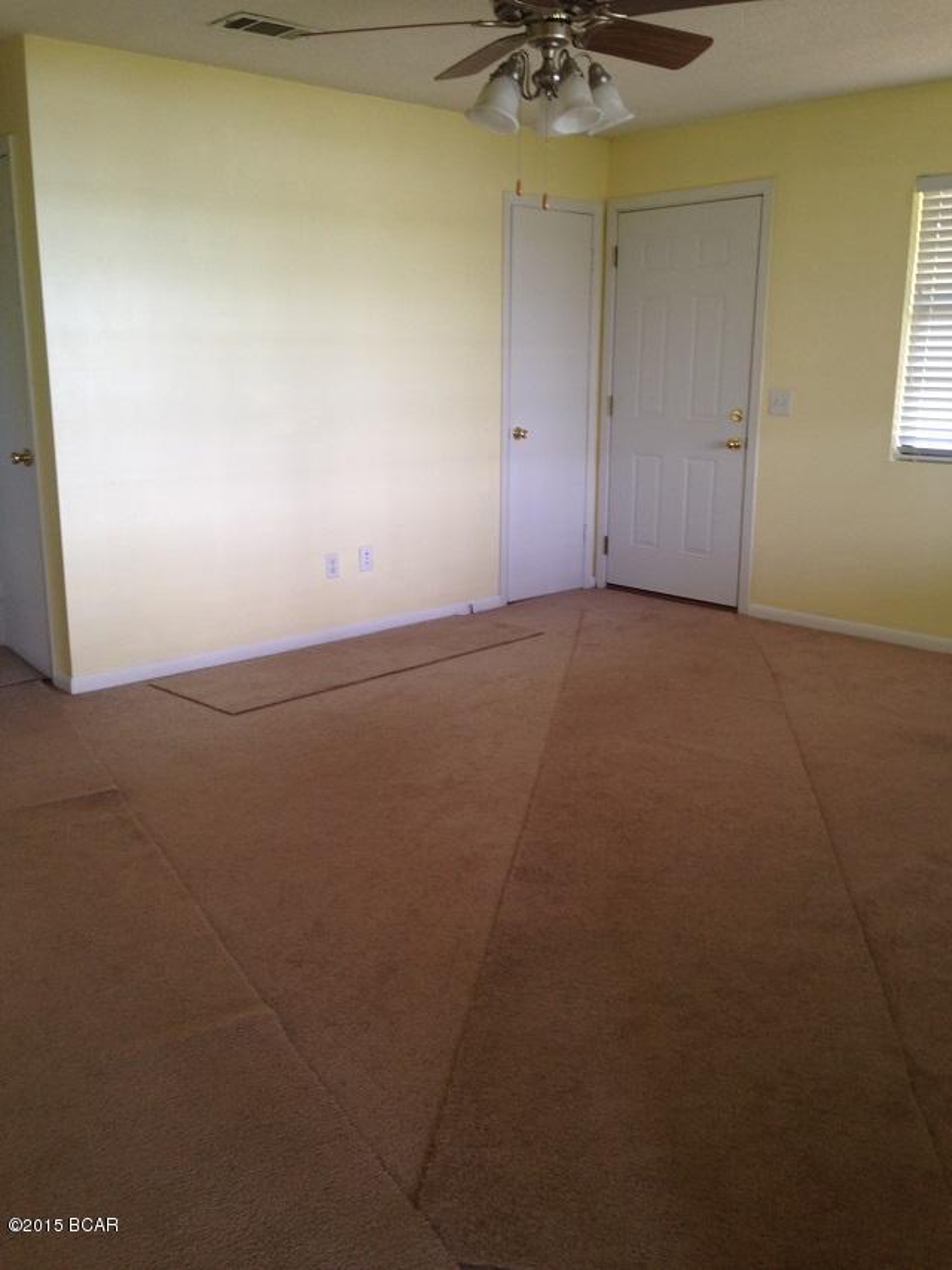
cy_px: 635
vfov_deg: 55.3
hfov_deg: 43.0
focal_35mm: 33
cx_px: 476
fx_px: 1210
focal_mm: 4.12
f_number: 2.4
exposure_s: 1/20
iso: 50
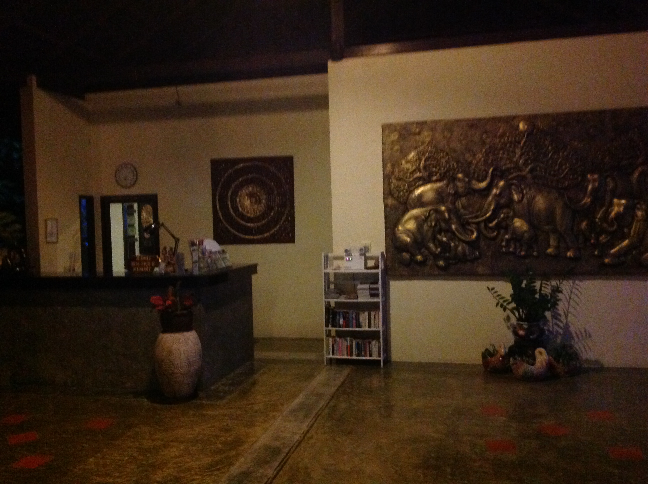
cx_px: 324
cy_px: 242
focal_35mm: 35
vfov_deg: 40.6
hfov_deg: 52.7
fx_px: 654
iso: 800
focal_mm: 4.28
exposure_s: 1/15
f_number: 2.4
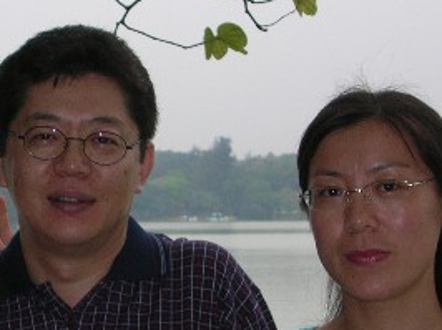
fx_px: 1684
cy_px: 227
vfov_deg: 11.2
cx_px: 70
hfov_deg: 14.8
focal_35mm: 132
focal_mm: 9.1
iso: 50
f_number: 3.4
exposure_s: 1/32.8
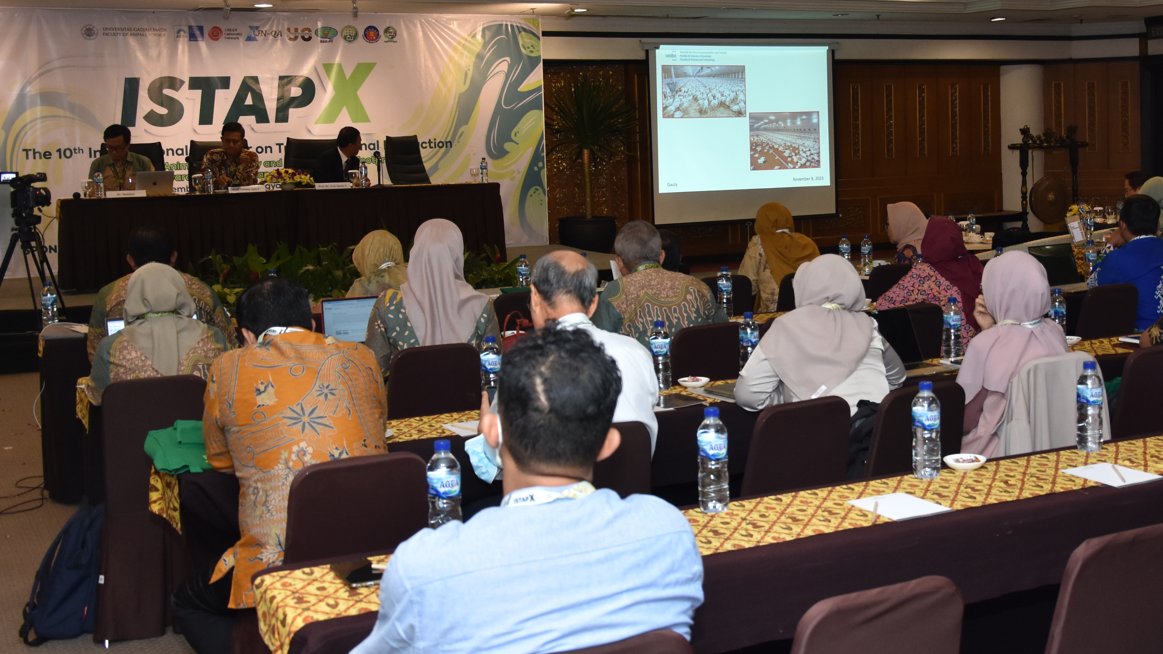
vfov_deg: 23.9
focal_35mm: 50
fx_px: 1542
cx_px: 797
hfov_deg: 40.7
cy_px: 239
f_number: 3.8
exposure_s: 1/100
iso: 640
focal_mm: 22
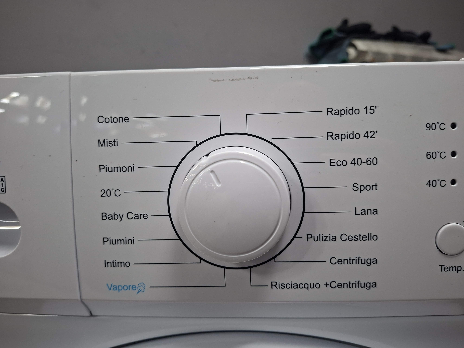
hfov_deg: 73.9
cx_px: 232
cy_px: 174
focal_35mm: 23
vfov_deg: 58.9
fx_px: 308
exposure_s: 1/50
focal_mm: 5.54
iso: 250
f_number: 1.8
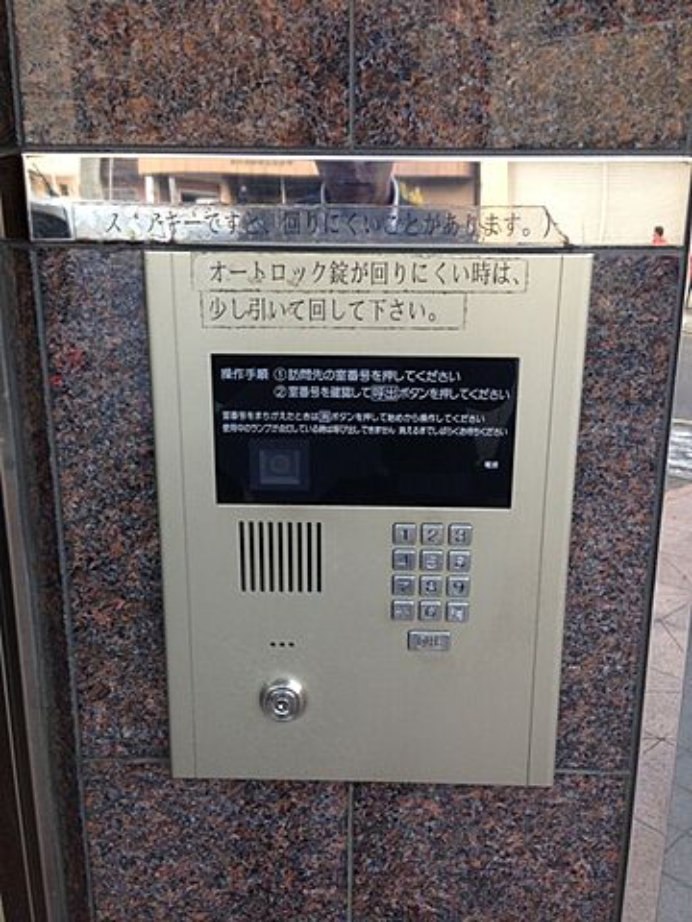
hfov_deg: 42.9
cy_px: 461
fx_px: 880
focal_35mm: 33
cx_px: 346
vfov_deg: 55.4
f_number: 2.4
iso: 64
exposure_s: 1/60
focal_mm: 4.12
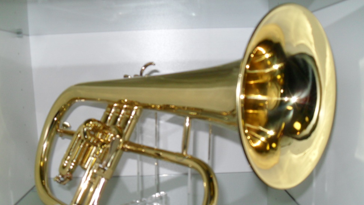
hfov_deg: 50.5
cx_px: 174
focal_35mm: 40
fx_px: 386
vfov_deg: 29.5
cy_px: 137
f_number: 2.8
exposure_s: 1/45
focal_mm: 6.2
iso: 200
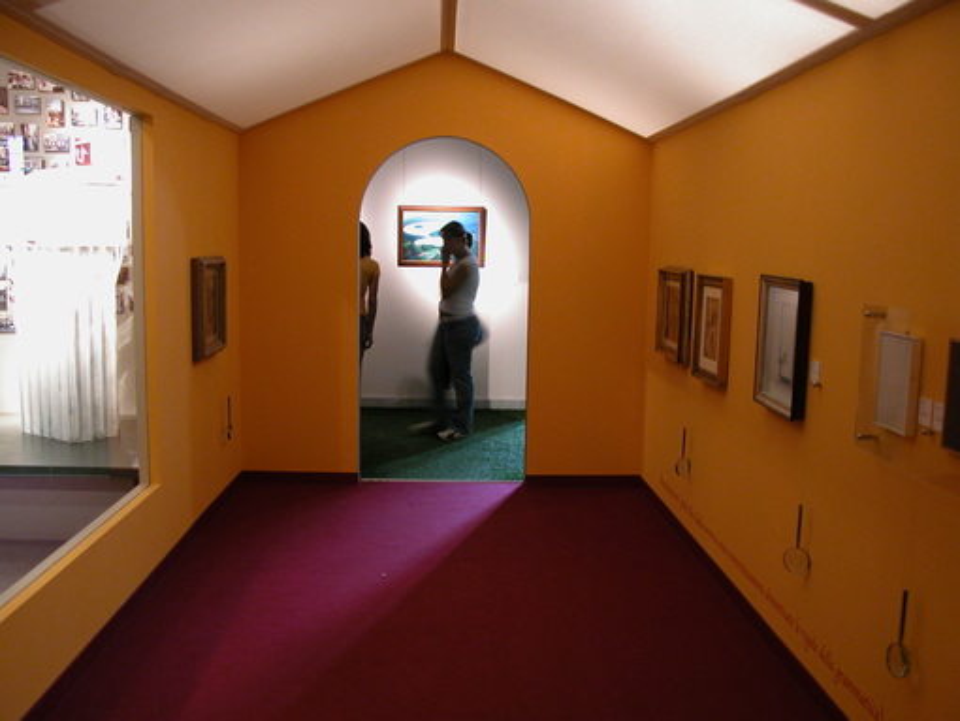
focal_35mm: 35
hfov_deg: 52.6
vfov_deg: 40.7
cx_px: 480
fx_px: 971
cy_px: 360
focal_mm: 8.9
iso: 195
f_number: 2.8
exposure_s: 1/4
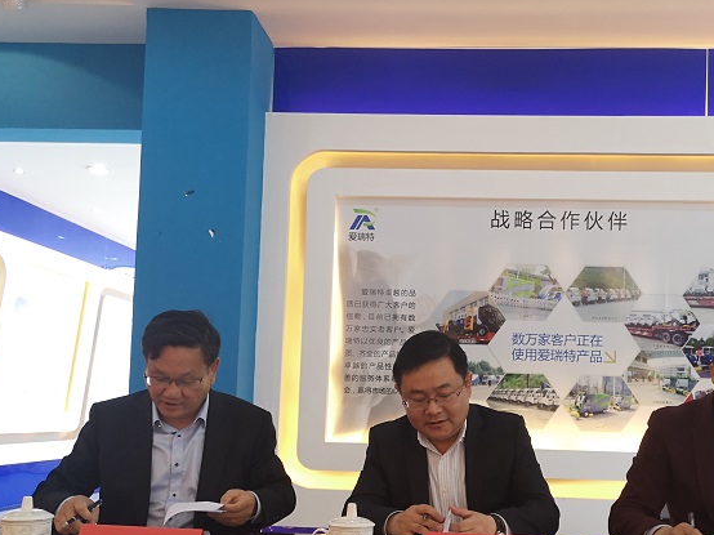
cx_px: 456
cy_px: 361
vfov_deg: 36.4
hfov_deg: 47.3
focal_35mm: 39
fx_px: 804
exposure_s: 1/50
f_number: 1.8
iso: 125
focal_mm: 3.95
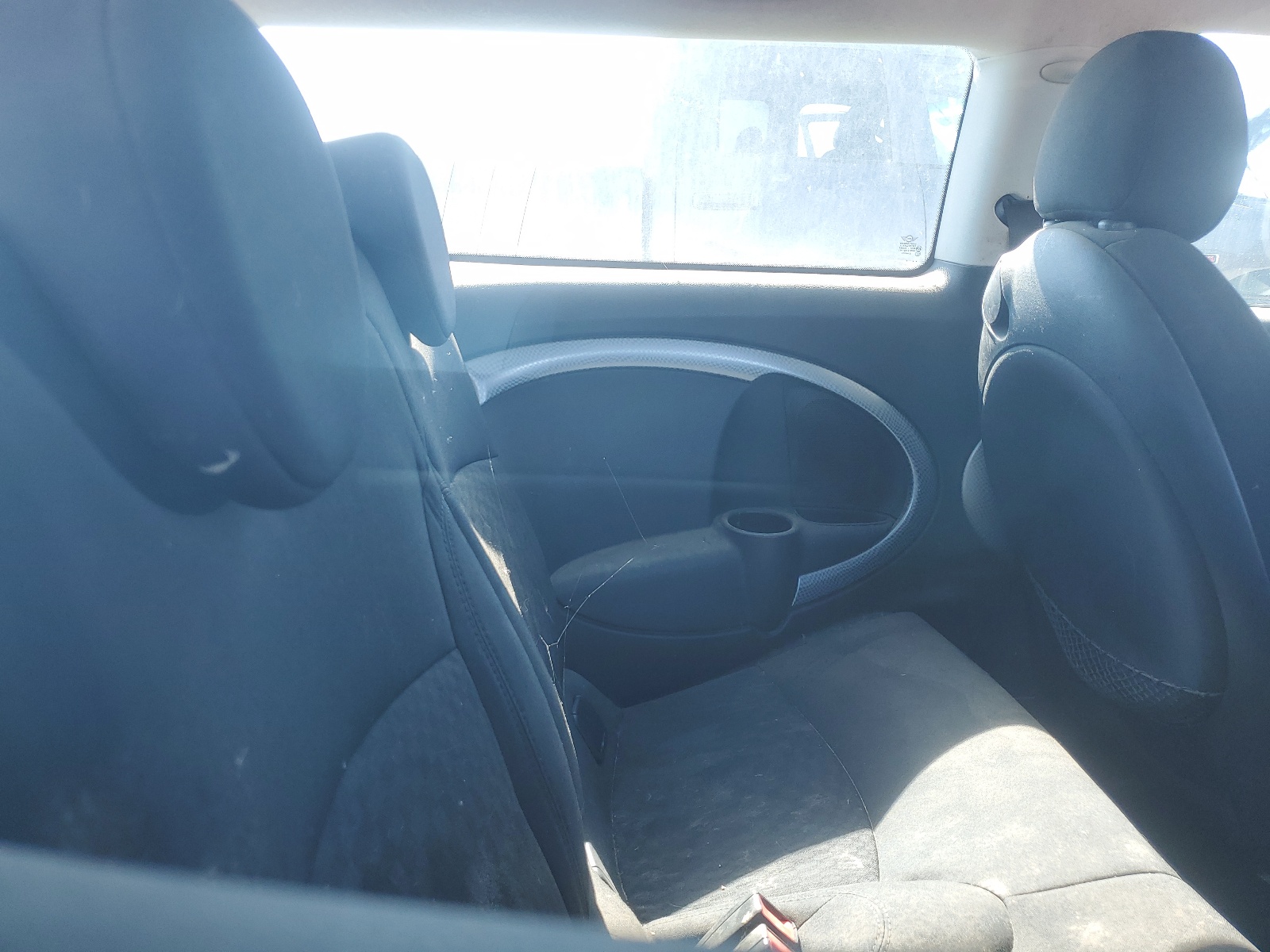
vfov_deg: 53.1
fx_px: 954
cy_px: 476
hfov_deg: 67.3
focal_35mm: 26
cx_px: 635
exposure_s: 1/125
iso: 50
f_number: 1.5
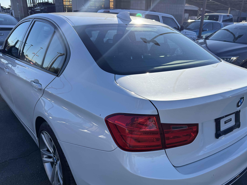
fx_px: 214
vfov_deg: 46.4
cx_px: 128
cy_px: 116
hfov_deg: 59.9
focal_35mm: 30
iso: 100
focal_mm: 6.76
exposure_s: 1/3425
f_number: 1.78
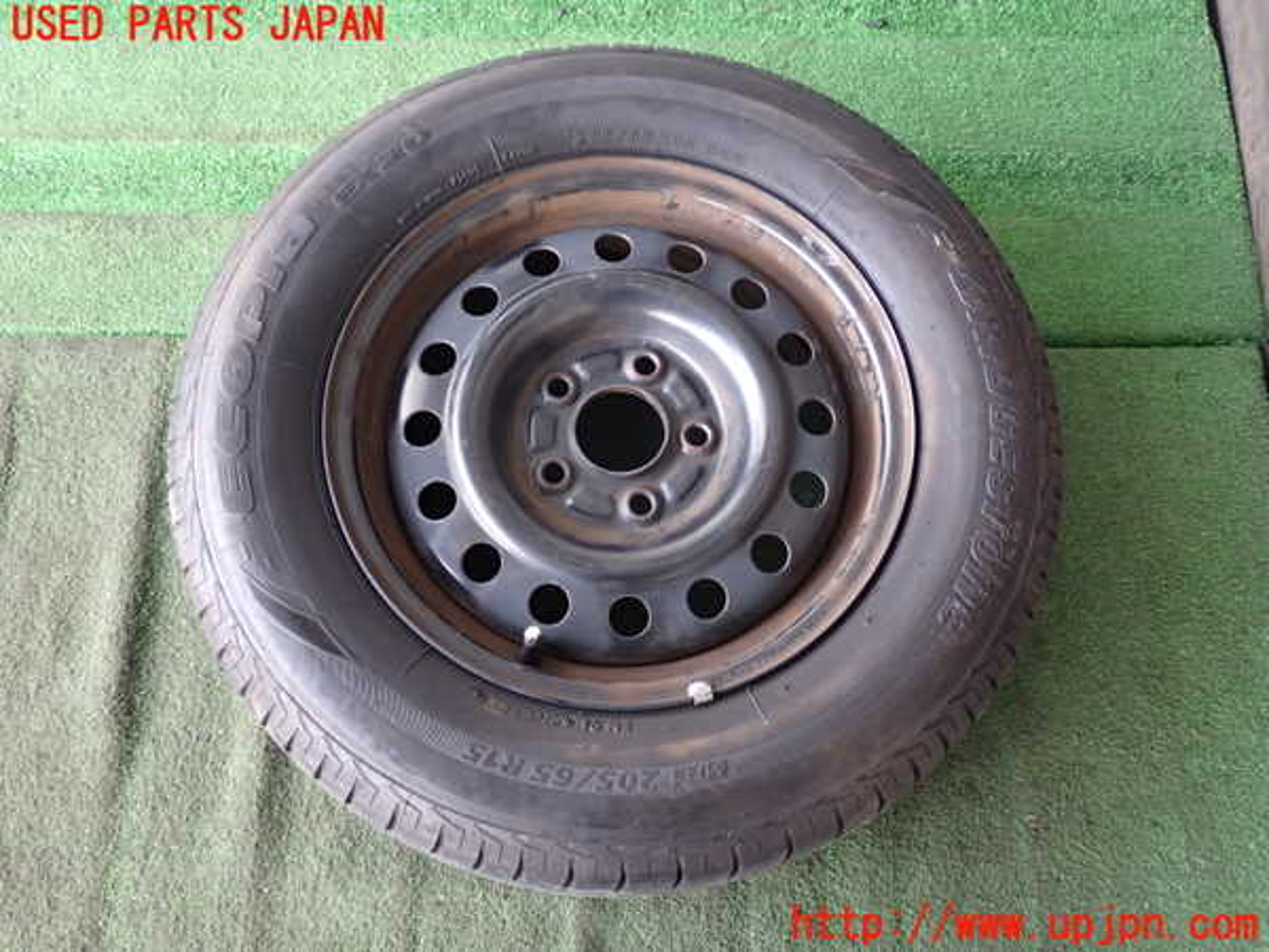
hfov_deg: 51.4
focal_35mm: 36
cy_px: 476
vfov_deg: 39.7
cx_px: 634
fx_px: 1320
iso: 250
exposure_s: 1/40
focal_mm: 6.37
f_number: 2.5
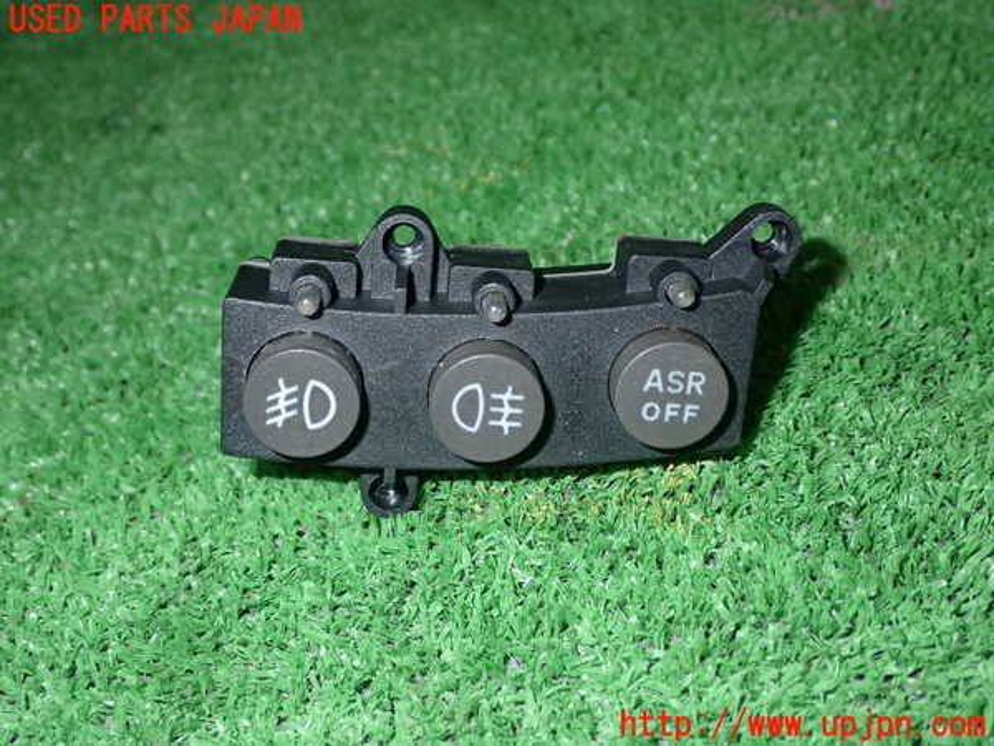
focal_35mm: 44
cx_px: 497
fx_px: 1263
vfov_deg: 32.9
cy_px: 373
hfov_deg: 42.9
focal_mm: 7.84
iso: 320
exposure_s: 1/40
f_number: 9
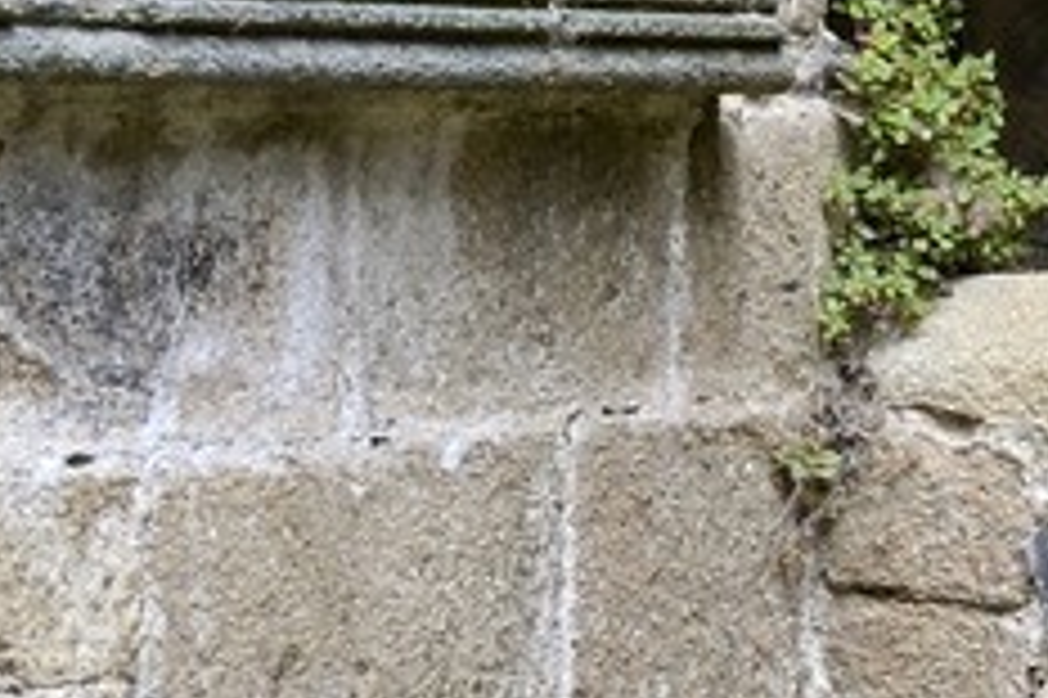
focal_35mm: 289
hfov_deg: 6.4
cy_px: -216
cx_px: 3360
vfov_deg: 4.7
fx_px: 8407
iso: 200
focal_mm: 42
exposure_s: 1/160
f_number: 8
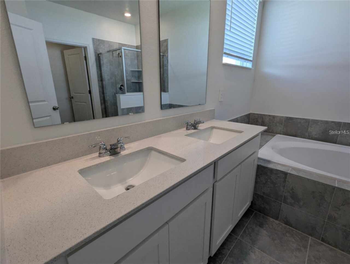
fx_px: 162
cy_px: 132
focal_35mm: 16
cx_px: 175
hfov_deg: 94.4
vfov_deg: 78.3
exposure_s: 1/120
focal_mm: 2.35
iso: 54
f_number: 2.2
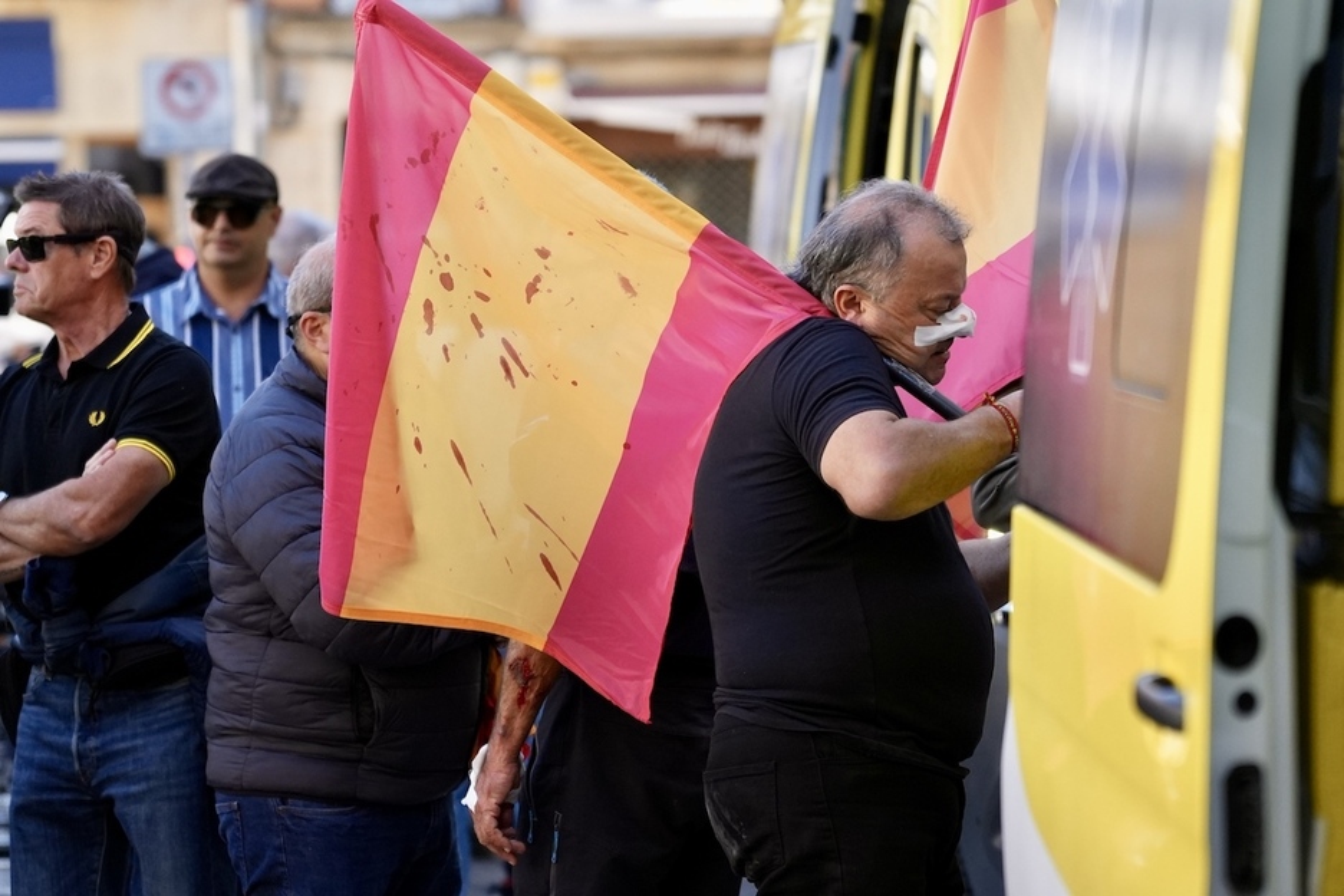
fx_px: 5786
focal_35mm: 155
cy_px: 448
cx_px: 672
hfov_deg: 13.2
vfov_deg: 8.9
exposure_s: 1/2500
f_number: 2.8
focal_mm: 103.9
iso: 1600
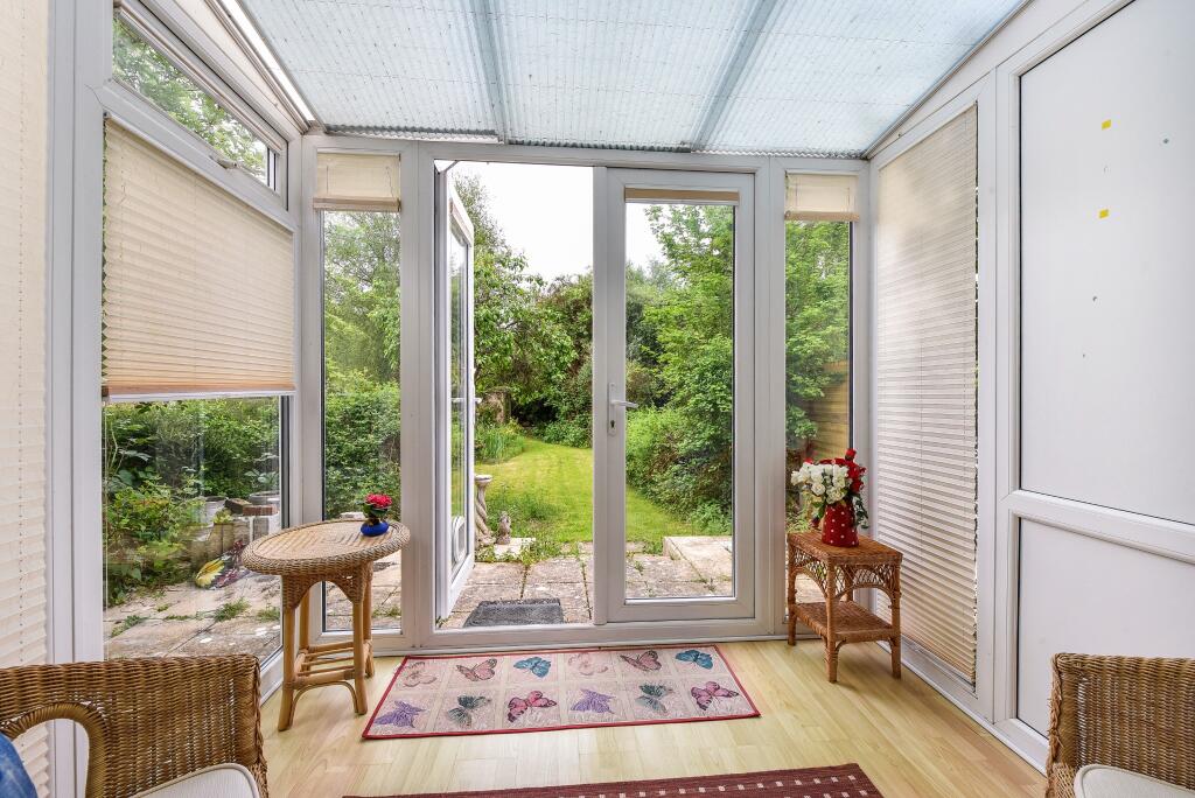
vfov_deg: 81.3
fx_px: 465
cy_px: 399
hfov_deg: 104.2
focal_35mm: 14
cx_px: 598
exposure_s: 1/100
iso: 640
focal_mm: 14
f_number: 9
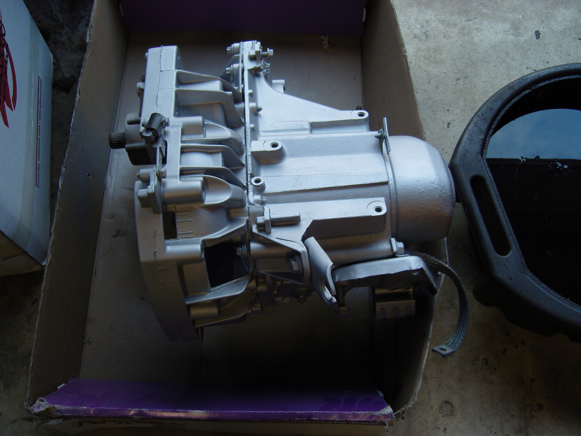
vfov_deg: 41.8
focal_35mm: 34
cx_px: 290
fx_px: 571
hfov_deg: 54.0
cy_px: 218
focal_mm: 7.3
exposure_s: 1/80
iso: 100
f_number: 2.8
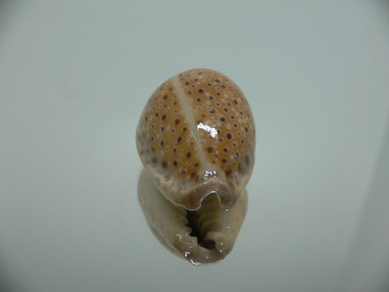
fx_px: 393
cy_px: 146
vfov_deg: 40.7
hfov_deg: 52.6
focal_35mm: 35
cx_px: 194
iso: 200
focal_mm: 4.6
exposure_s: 1/60
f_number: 2.8
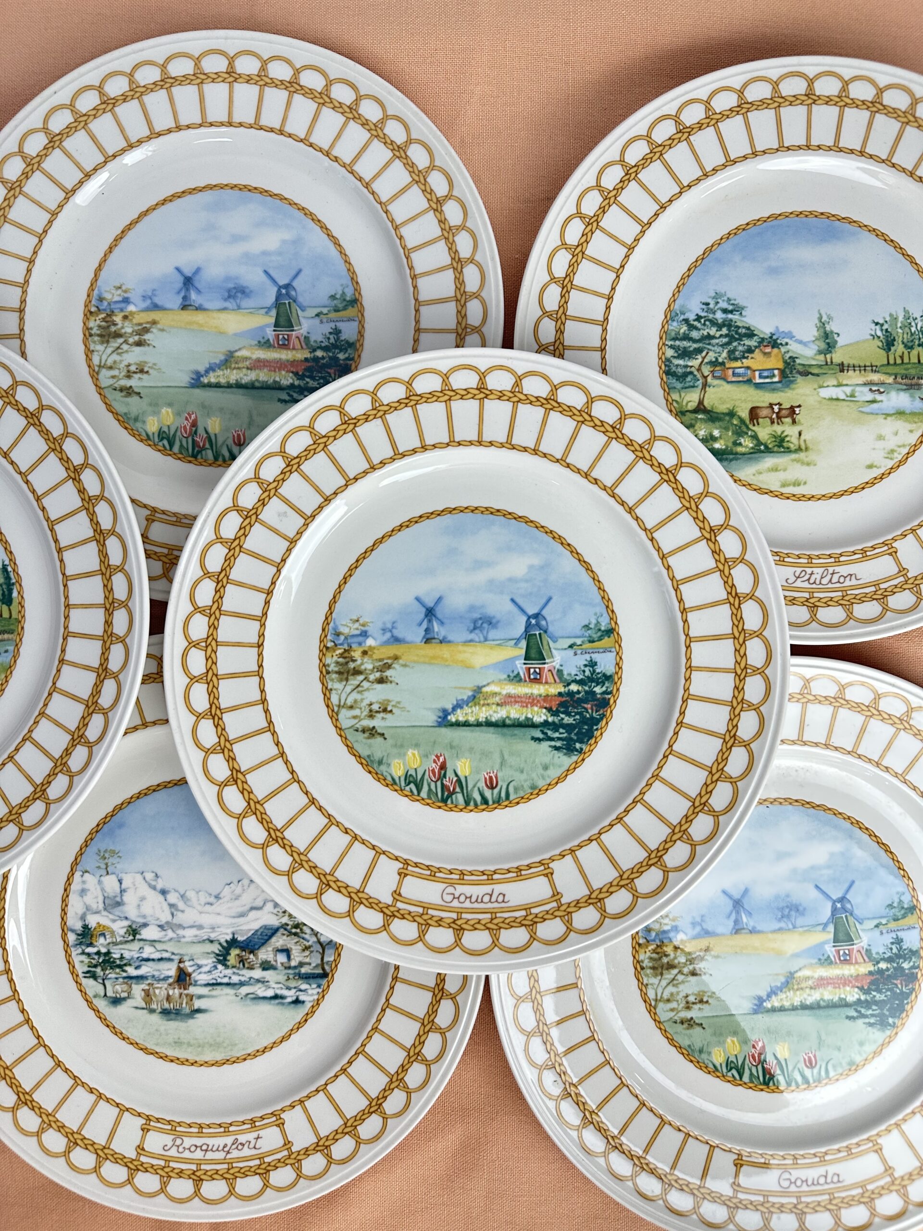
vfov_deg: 71.6
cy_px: 616
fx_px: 853
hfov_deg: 56.8
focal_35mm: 24
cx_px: 462
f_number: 1.78
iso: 160
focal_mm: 6.86
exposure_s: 1/100
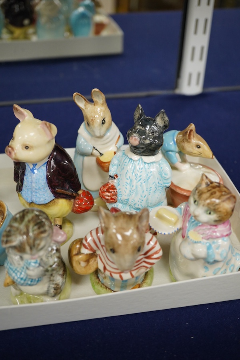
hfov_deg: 29.9
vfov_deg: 43.6
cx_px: 120
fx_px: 450
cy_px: 180
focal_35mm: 45
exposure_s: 1/125
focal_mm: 30
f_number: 6.3
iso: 1250
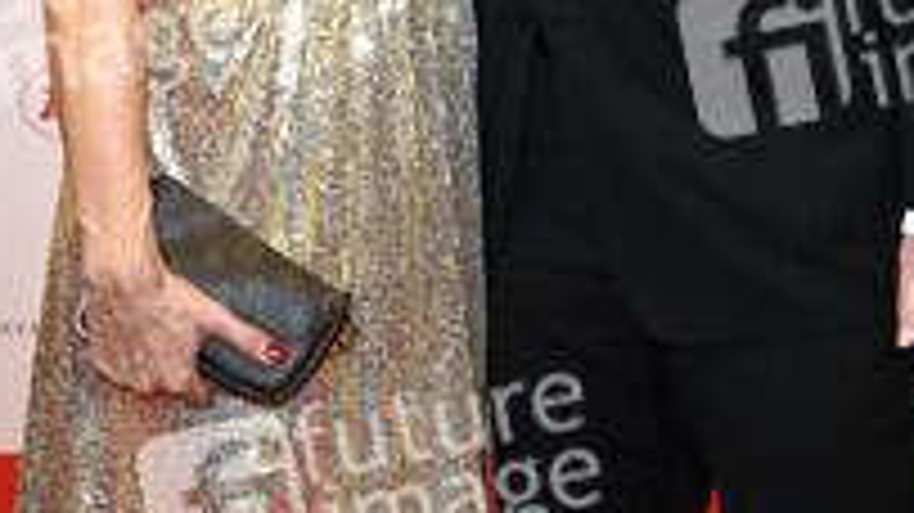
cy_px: -194
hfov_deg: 16.0
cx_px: 500
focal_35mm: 134
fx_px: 3246
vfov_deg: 8.9
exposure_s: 1/200
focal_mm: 65
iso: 640
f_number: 7.1
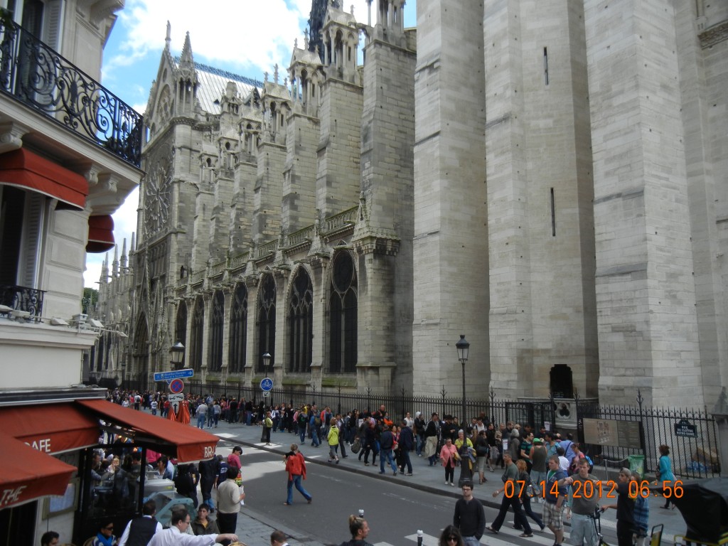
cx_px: 364
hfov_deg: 60.0
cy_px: 273
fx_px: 631
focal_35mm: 30
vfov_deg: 46.8
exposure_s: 1/244
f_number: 7
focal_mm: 5.4
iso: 160
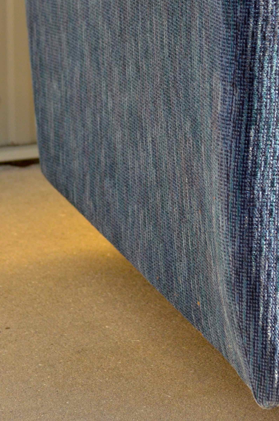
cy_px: 24
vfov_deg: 8.5
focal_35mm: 241
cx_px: 250
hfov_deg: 5.7
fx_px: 2813
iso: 800
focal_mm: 78
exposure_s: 1/640
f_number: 7.1
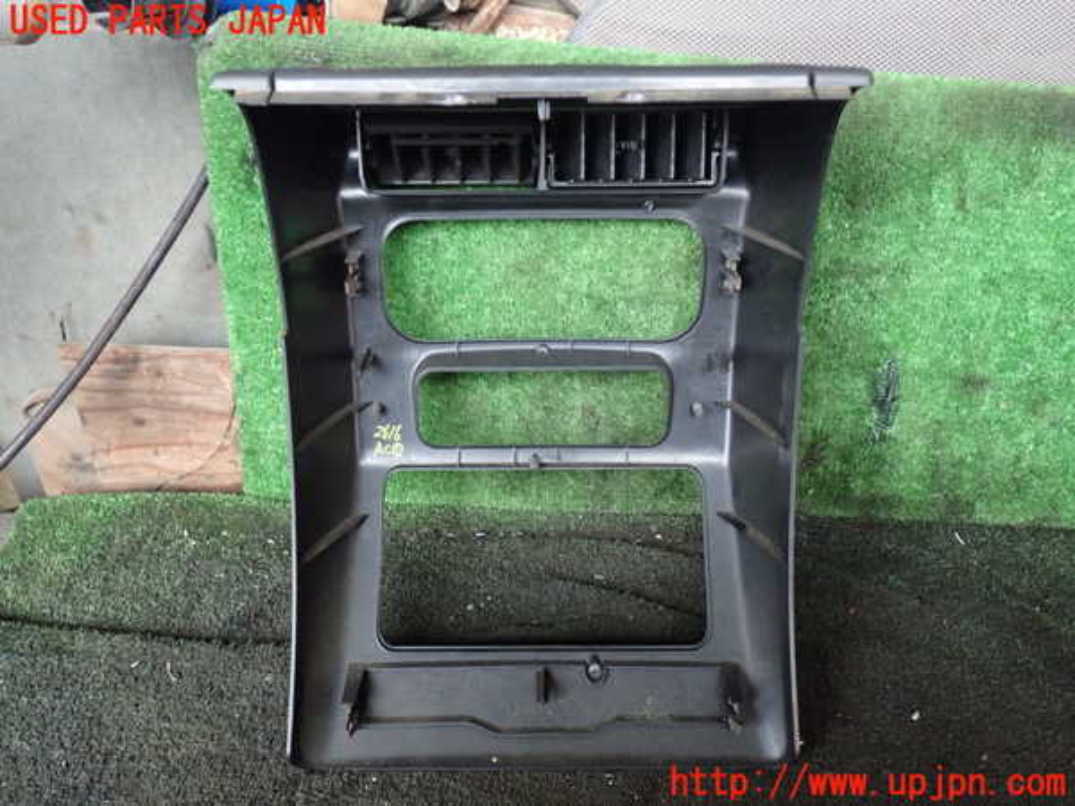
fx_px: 932
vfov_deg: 46.8
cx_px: 538
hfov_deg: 60.0
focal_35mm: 30
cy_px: 403
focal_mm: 5.4
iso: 800
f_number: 2.3
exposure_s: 1/25
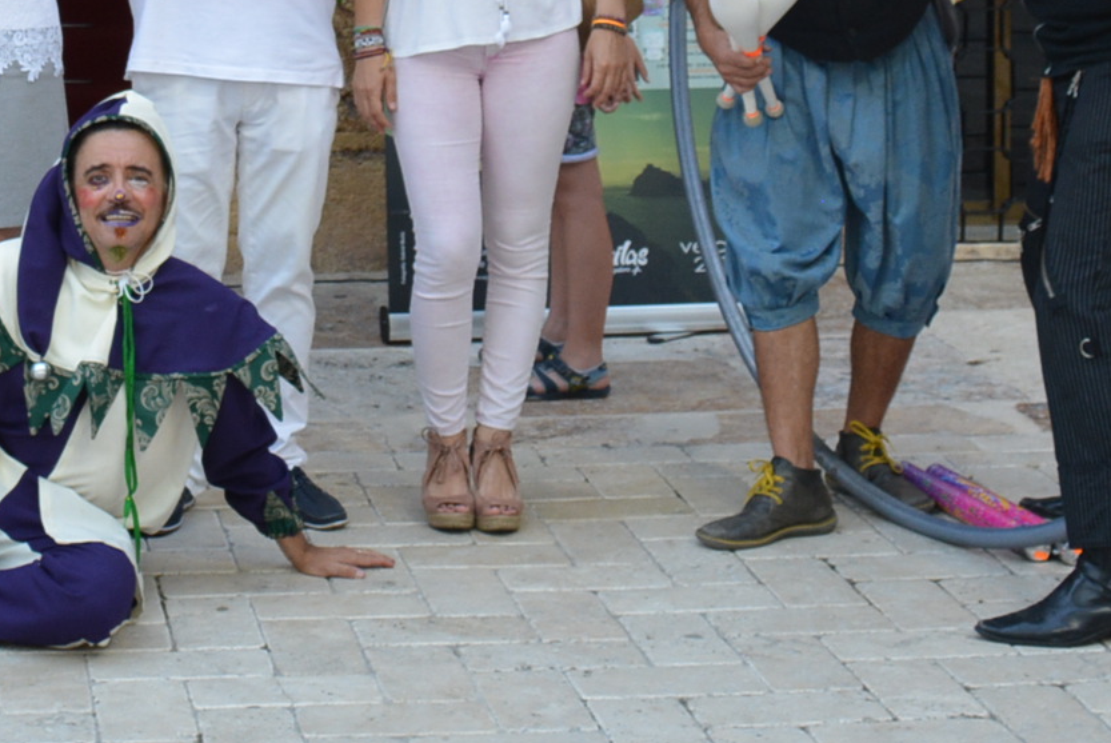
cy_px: -307
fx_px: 2996
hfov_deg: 20.3
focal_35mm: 97
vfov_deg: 13.5
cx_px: -24
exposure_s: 1/100
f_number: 5
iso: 400
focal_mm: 18
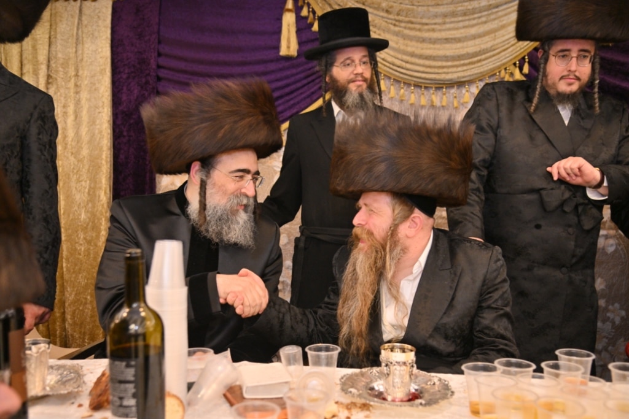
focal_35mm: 32
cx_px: 314
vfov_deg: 41.1
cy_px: 210
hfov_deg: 58.7
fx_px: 559
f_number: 4
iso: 1000
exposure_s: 1/160
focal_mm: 32
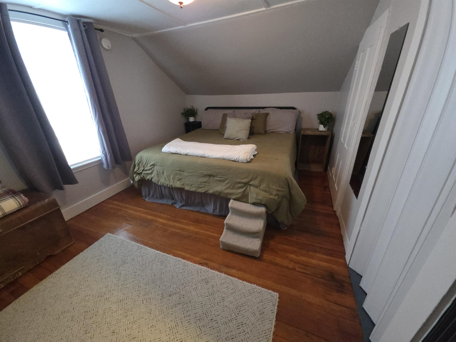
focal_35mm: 13
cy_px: 171
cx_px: 228
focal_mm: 2.2
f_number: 1.9
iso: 800
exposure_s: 1/60
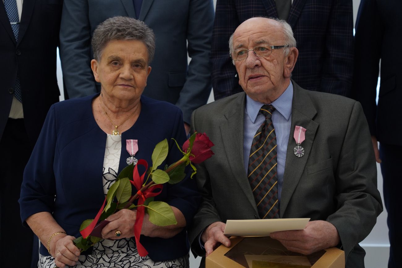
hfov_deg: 22.9
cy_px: 134
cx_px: 201
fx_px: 994
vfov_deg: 15.4
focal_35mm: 89
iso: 1250
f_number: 4
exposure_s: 1/125
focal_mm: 89
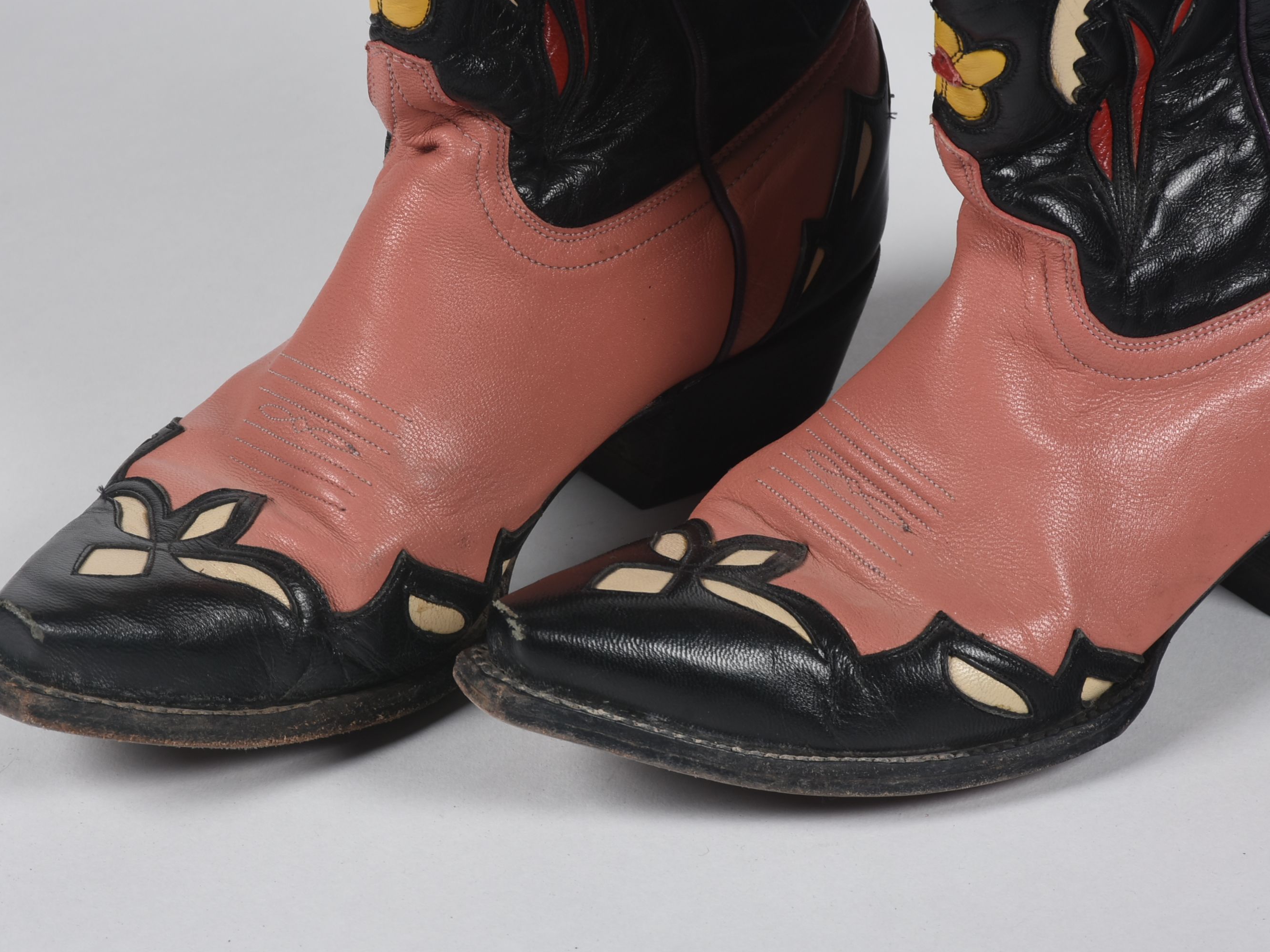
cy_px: 477
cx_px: 593
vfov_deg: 7.9
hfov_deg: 10.5
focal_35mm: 189
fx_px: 6934
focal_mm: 116
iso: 200
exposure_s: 1/125
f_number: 14
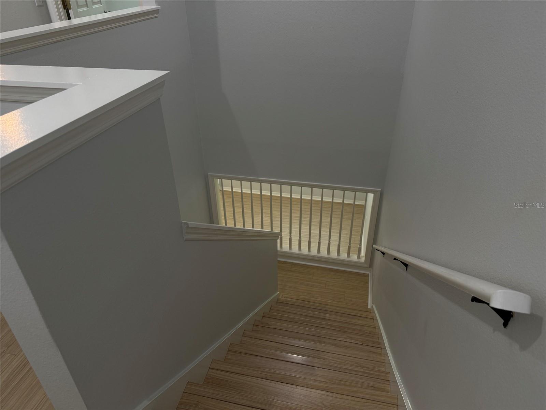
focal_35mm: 24
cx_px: 273
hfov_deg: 71.6
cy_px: 205
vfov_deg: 56.8
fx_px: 379
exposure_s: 1/120
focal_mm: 6.76
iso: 160
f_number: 1.78
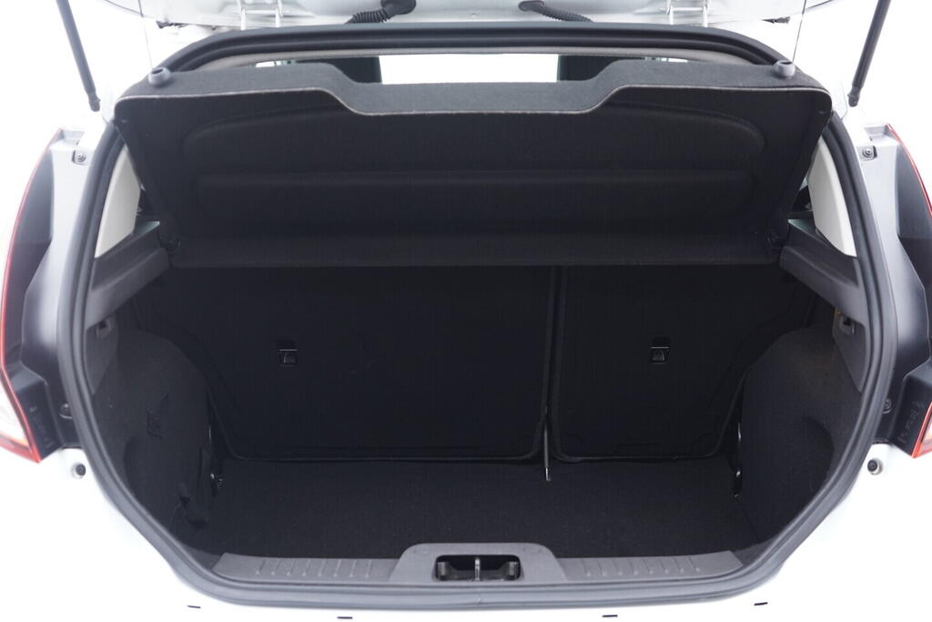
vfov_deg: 36.9
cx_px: 466
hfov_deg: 53.1
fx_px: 932
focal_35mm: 36
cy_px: 311
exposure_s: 1/40
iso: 400
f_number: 2.8
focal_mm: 24
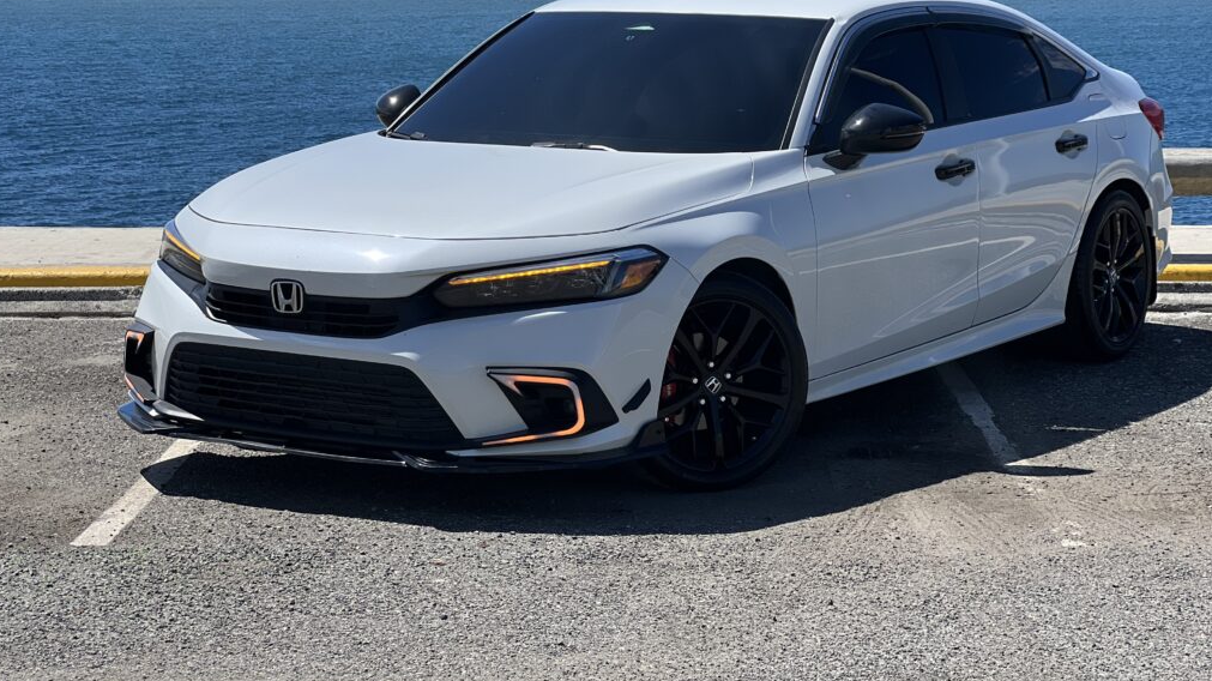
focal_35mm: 85
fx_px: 2731
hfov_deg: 25.0
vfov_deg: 14.2
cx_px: 602
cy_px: 230
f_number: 2.8
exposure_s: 1/889
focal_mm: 9
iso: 32
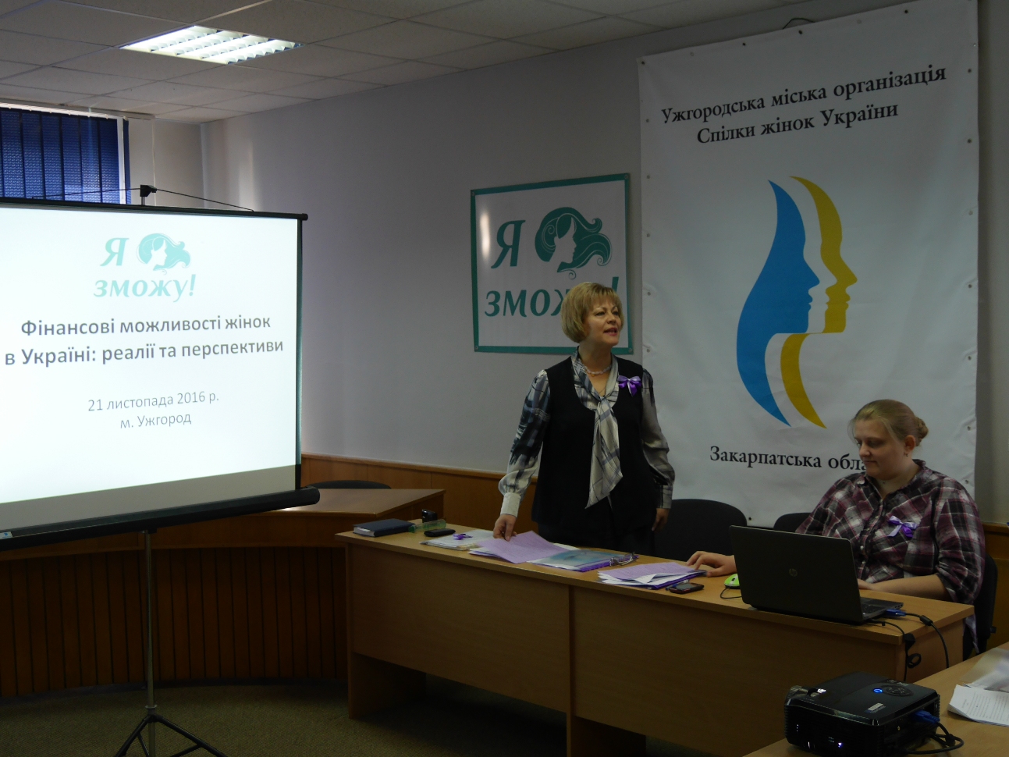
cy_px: 378
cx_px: 504
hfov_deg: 44.8
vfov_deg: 34.4
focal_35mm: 42
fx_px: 1224
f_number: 4
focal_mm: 21
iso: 500
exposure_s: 1/60
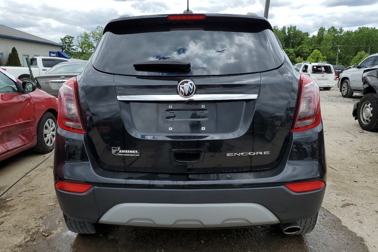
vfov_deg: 46.4
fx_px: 294
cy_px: 127
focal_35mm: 28
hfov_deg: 65.5
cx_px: 186
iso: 50
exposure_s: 1/2500
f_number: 1.5
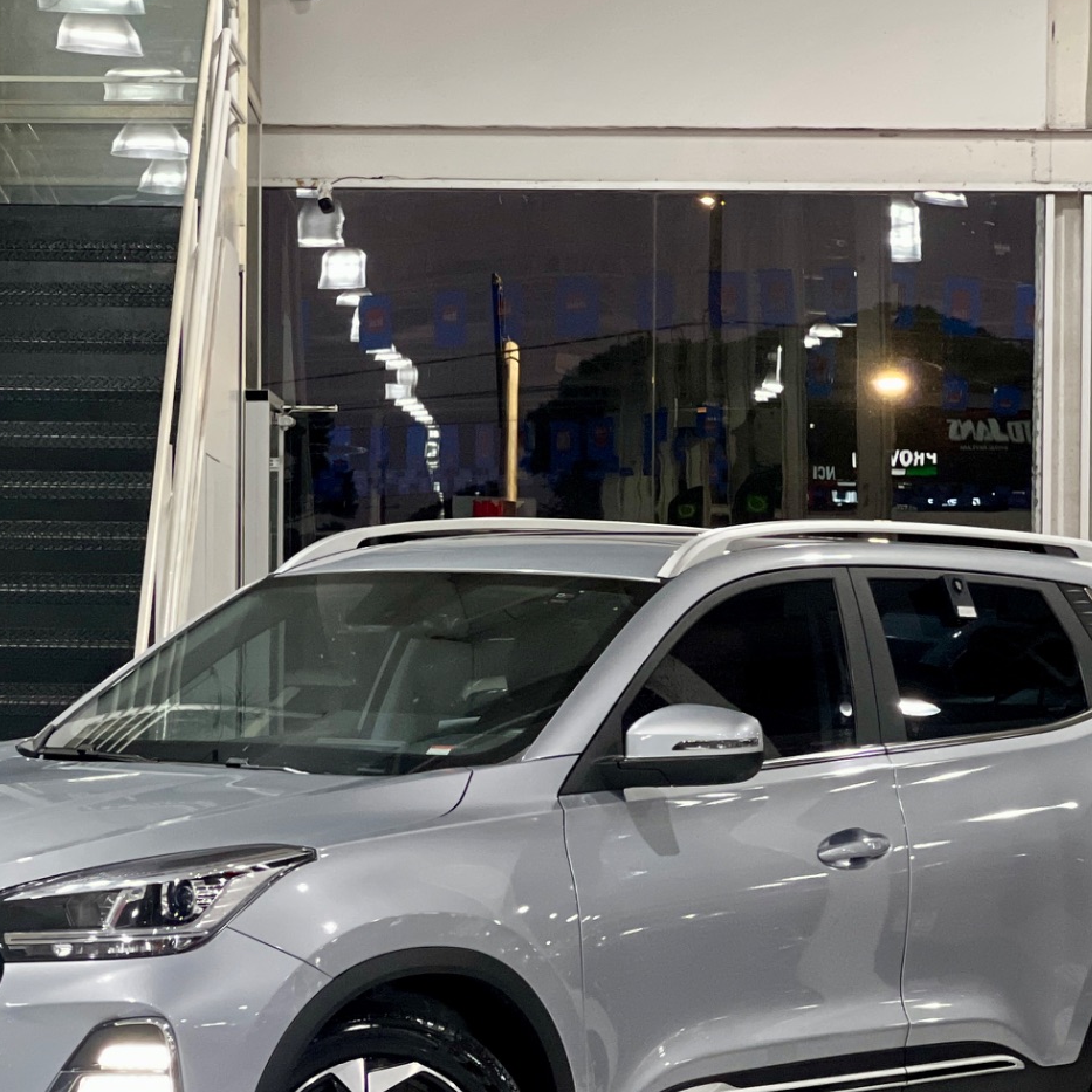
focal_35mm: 140
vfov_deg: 12.5
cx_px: 502
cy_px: 736
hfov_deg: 12.5
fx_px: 4997
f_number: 2.8
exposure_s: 1/40
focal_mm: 9
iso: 400
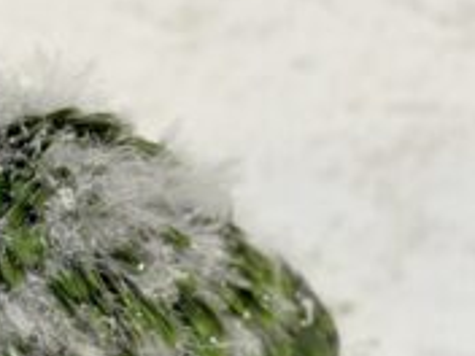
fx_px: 2593
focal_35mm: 189
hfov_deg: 10.3
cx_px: -84
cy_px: 140
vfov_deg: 7.9
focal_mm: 5.96
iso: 40
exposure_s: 1/50
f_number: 1.6
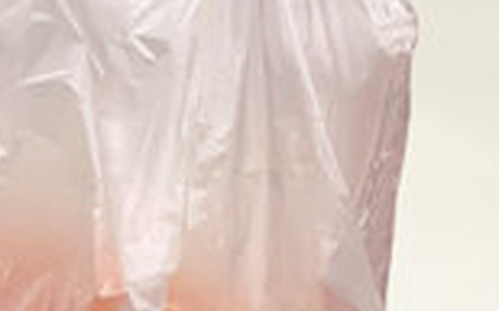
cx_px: -45
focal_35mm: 325
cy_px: 559
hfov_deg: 6.4
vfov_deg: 4.0
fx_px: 4417
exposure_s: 1/100
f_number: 2.8
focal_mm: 9
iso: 200
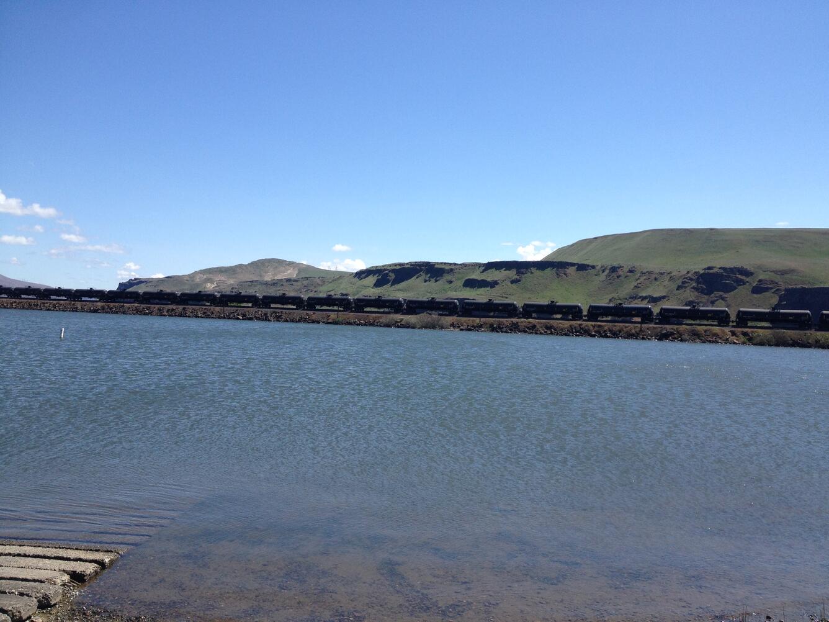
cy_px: 311
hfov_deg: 52.6
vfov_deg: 40.7
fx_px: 838
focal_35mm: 35
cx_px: 414
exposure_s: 1/1783
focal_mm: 4.28
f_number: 2.4
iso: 50
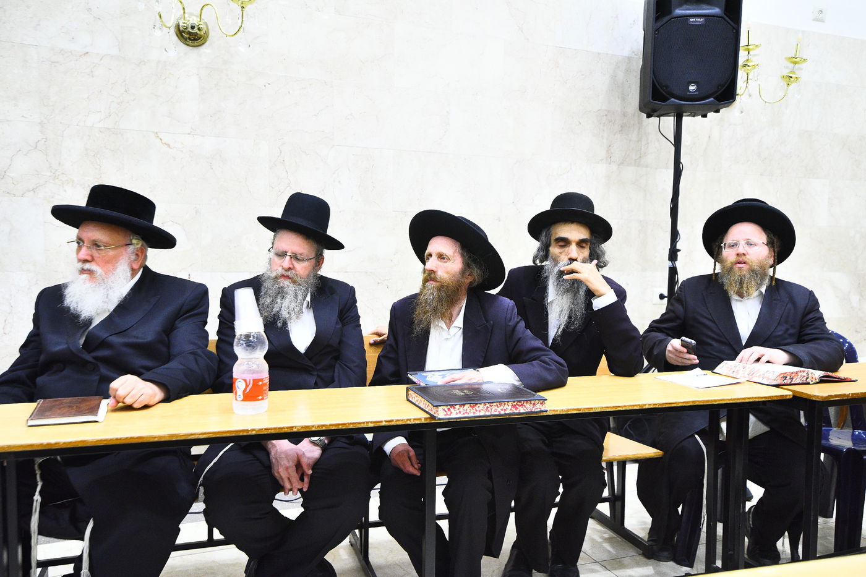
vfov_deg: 43.6
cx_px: 433
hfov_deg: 61.9
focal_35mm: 30
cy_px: 288
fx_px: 722
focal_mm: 30
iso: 3200
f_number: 3.5
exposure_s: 1/160
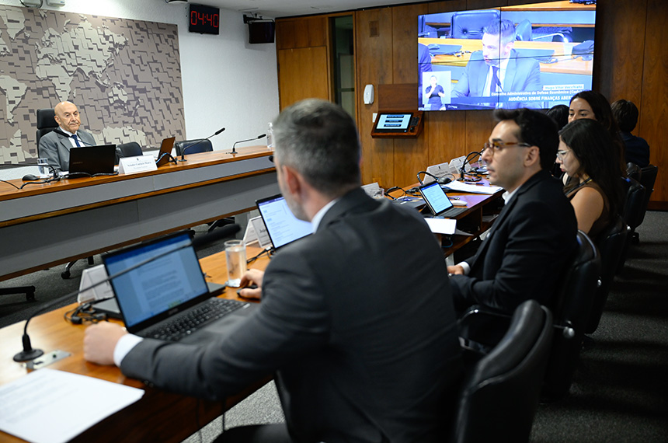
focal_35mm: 34
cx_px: 334
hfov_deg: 56.6
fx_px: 620
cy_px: 222
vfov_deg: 39.3
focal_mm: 33.5
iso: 2000
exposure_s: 1/160
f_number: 2.8
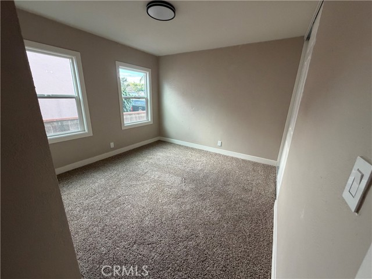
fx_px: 150
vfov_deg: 85.7
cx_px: 186
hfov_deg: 102.1
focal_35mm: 14
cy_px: 140
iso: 320
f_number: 2.2
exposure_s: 1/112
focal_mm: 2.22
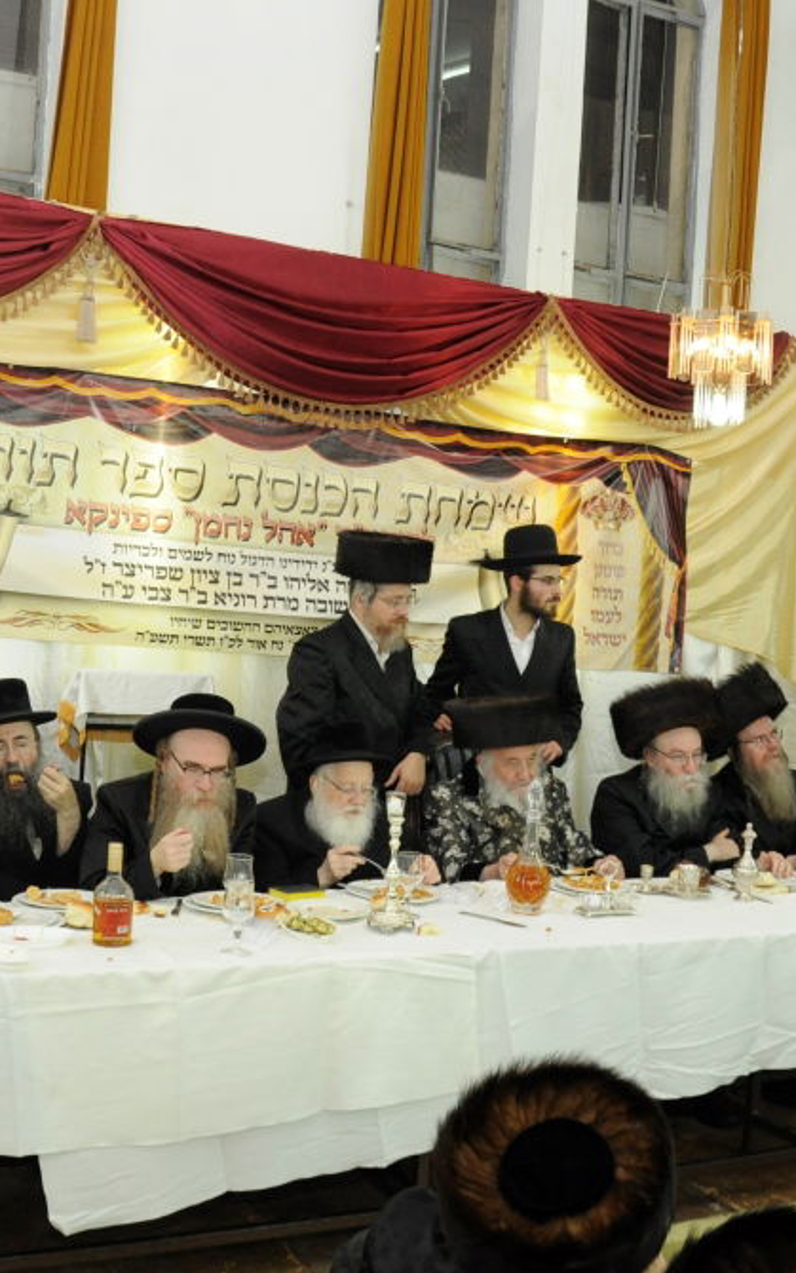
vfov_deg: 47.2
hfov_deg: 30.5
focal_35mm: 42
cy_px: 631
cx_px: 378
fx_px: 1457
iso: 800
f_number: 5.6
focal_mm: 18
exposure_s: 1/80
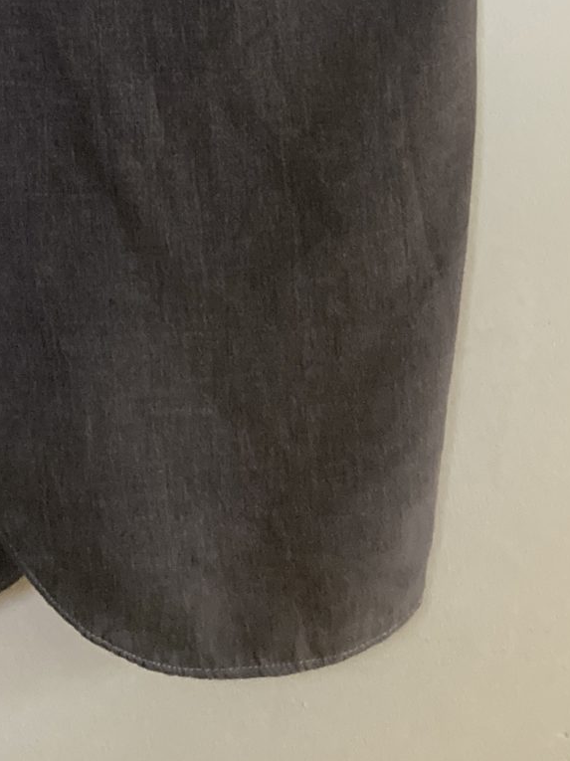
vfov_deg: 22.9
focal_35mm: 75
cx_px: 90
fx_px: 1648
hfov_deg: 19.4
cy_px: -249
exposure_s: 1/30
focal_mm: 3.99
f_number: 1.8
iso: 640
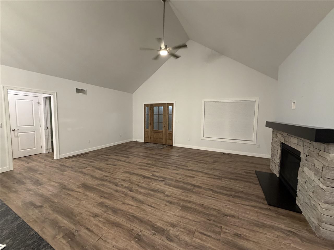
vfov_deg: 85.6
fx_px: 135
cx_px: 167
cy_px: 125
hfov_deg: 102.1
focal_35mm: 14
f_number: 2.2
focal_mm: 2.22
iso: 400
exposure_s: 1/60
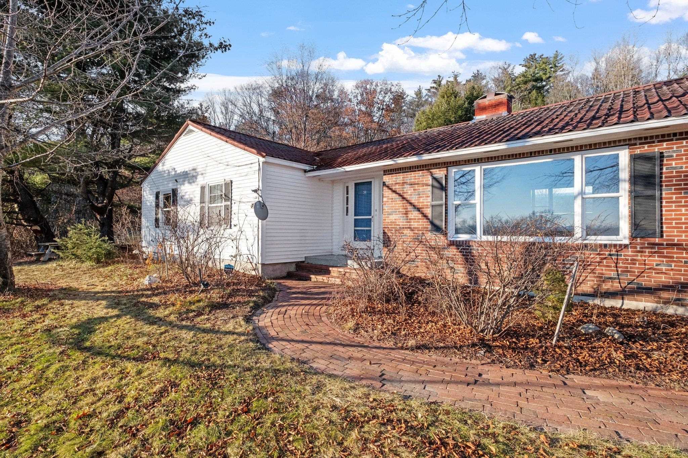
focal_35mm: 17
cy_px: 229
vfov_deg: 70.4
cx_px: 344
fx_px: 325
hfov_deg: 93.3
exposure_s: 1/800
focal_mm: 11.5
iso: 500
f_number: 8
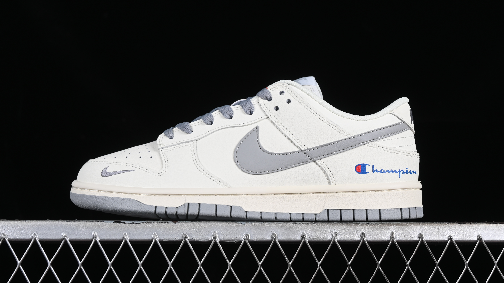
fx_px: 1056
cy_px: 121
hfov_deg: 26.9
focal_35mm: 79
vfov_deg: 15.3
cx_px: 253
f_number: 8
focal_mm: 50
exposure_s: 1/80
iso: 160
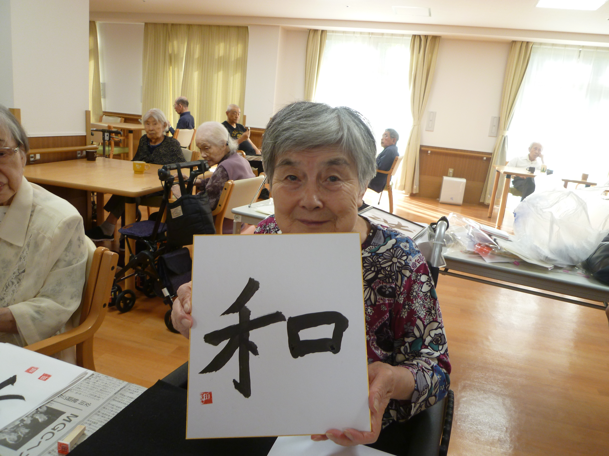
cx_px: 304
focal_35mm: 25
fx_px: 440
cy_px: 228
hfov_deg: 69.4
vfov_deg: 54.9
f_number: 2.8
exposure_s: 1/30
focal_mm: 4.5
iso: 80
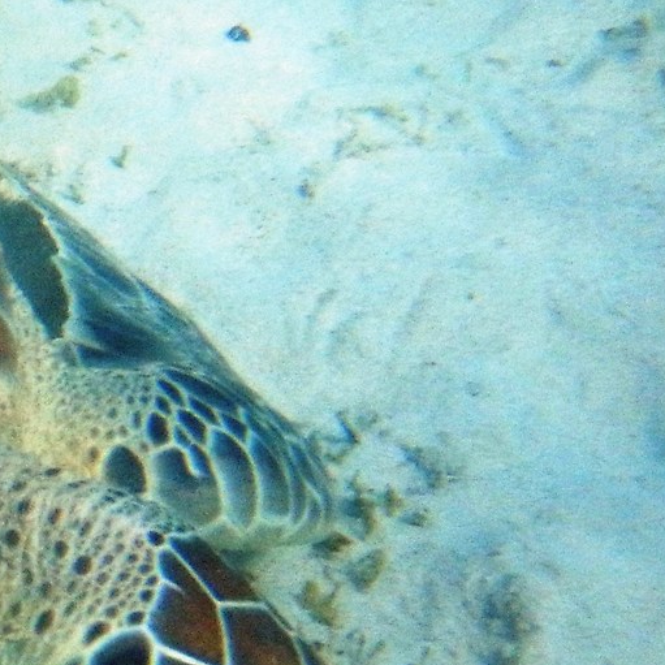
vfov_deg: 4.6
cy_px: 627
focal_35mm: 382
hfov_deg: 4.5
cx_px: -739
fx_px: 8303
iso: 125
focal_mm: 16.6
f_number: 4.7
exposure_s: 1/400
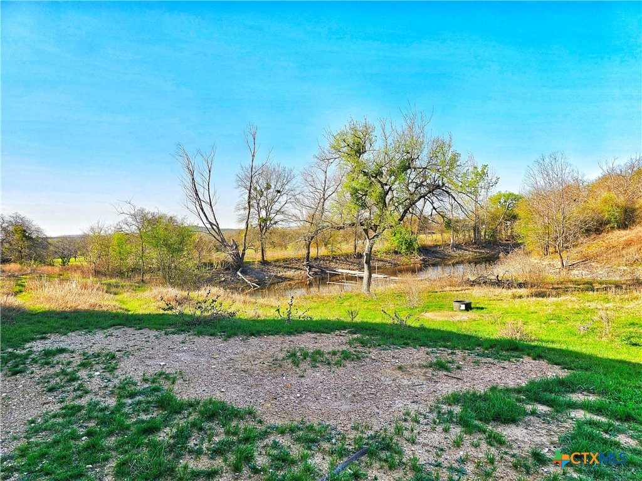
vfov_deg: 58.9
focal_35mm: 23
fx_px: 427
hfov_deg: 73.9
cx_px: 321
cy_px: 240
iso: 10
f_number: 1.7
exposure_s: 1/572
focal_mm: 6.3
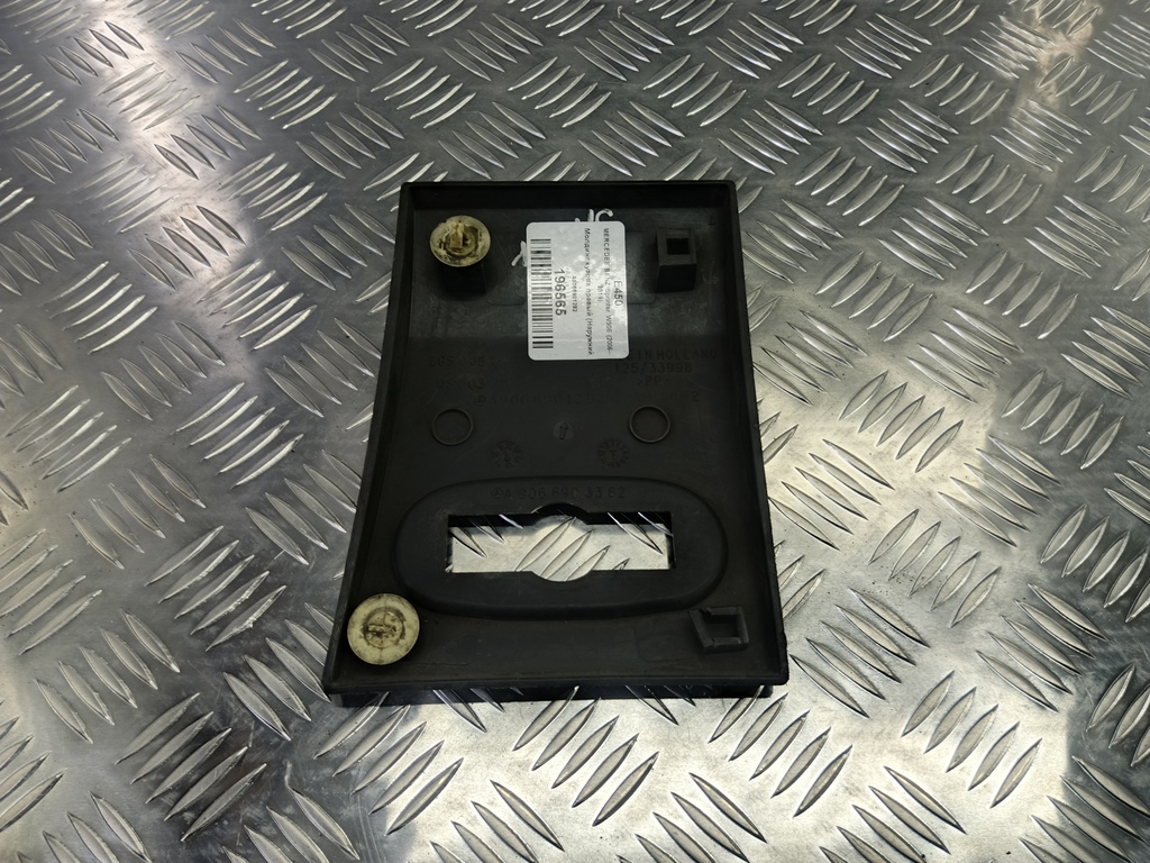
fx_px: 764
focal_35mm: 23
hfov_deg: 73.9
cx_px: 575
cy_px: 432
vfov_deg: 58.9
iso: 79
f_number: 1.6
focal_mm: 4.11
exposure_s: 1/33.3
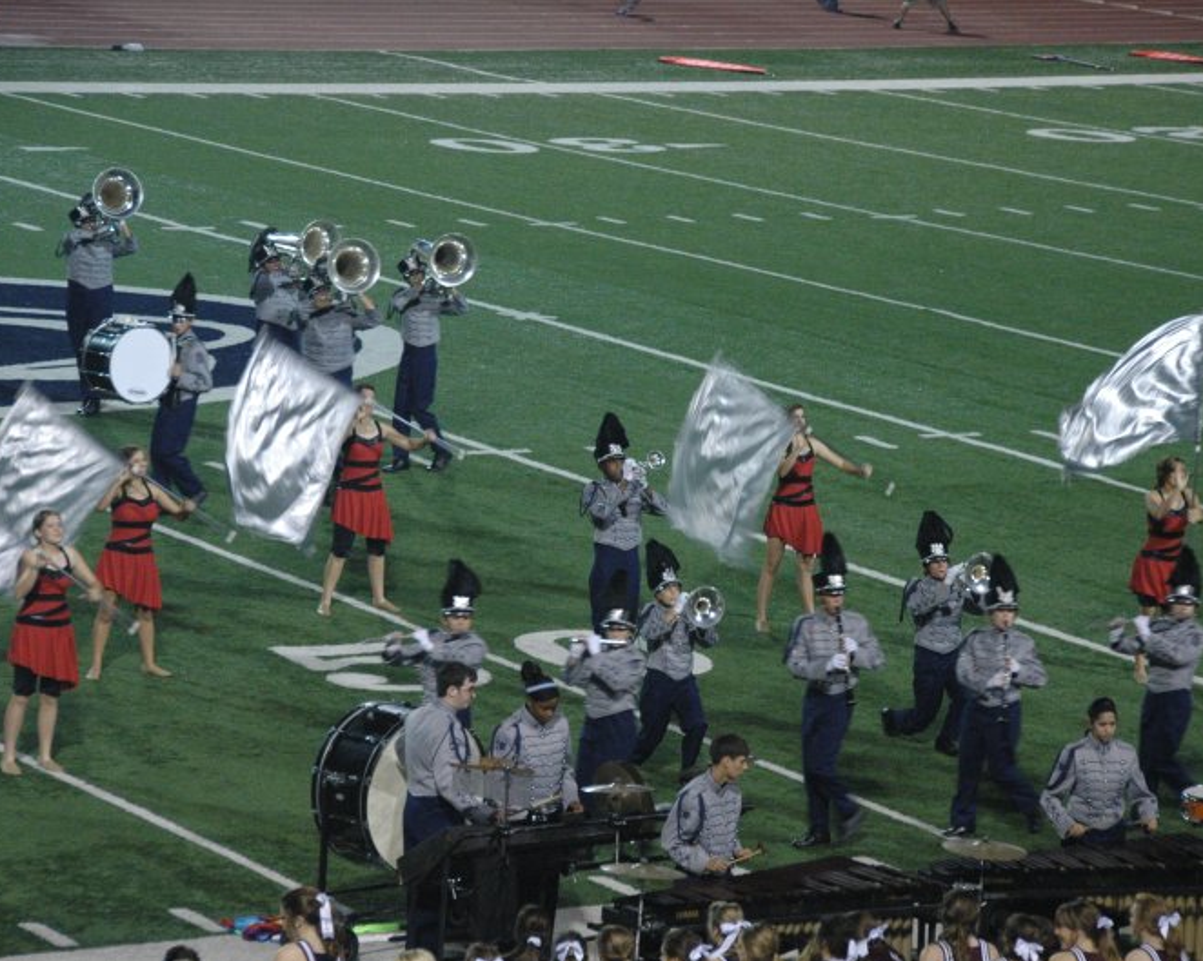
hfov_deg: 10.8
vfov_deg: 8.7
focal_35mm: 179
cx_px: 627
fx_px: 6355
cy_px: 481
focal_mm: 105
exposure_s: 1/50
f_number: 5.6
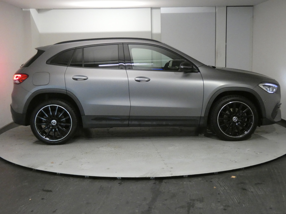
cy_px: 107
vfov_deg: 33.6
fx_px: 355
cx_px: 143
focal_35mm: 43
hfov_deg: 43.9
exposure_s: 1/80
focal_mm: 7.8
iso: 1250
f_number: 3.7
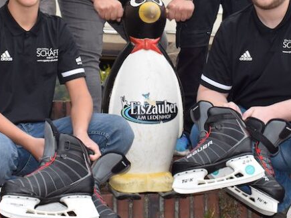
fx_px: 750
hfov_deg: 21.9
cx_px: 129
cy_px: 4
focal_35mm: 89
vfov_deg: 16.2
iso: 250
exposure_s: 1/125
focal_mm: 23
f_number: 5.6
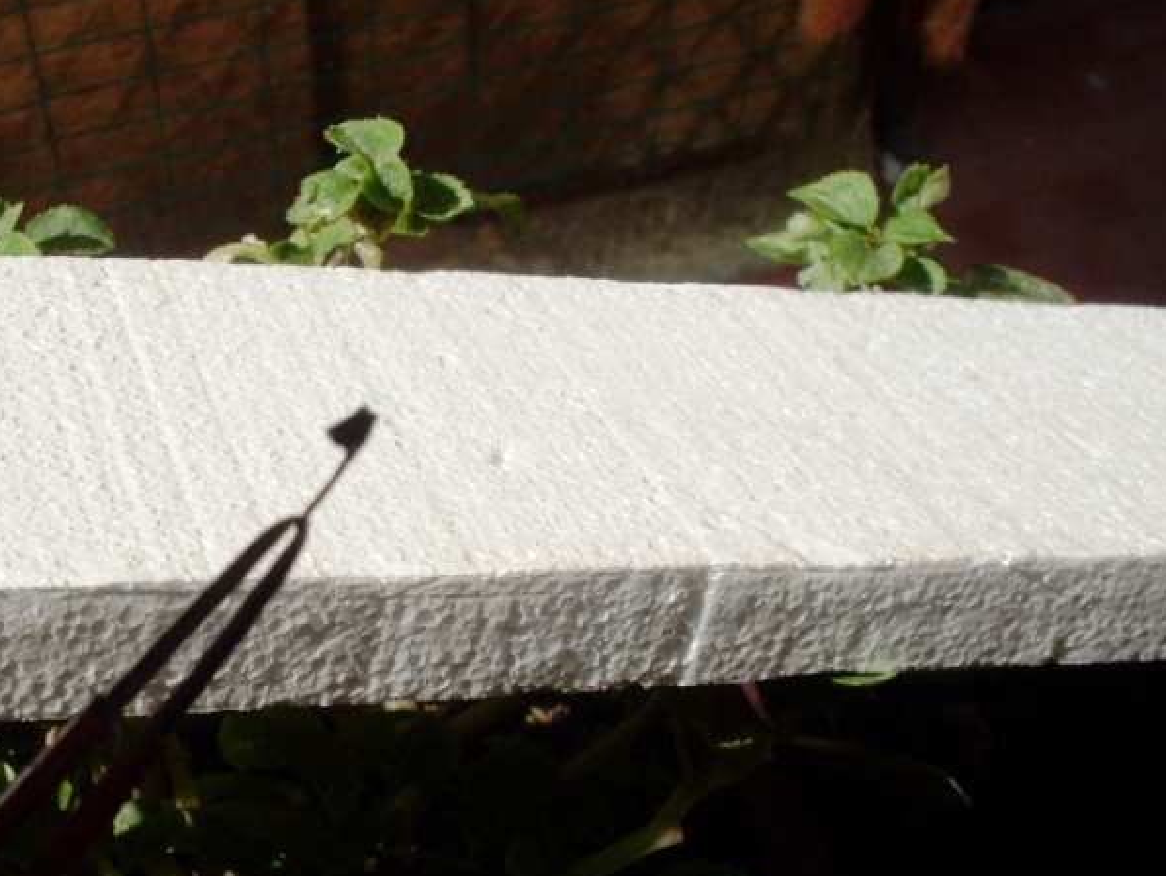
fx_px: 1719
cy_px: 507
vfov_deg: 28.6
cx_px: 426
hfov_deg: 37.2
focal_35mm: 51
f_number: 8.4
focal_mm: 6.3
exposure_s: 1/180
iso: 80
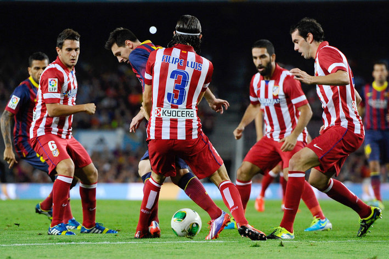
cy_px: 130
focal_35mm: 200
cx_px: 194
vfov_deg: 6.9
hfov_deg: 10.3
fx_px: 2160
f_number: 3.5
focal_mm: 200
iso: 1600
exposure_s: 1/1000
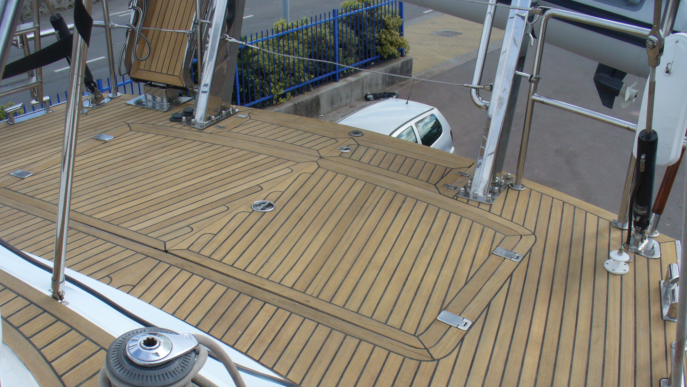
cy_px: 254
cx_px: 339
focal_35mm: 41
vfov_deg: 28.8
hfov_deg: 49.4
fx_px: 747
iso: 80
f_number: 5.6
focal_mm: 6.1
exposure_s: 1/250
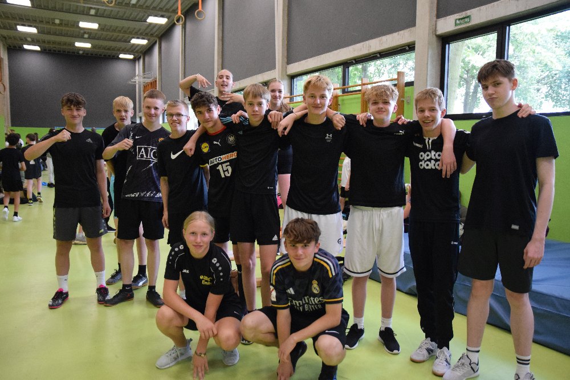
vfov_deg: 43.6
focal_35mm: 30
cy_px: 190
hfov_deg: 61.9
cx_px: 285
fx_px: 475
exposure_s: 1/320
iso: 3200
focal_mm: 20
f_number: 2.8
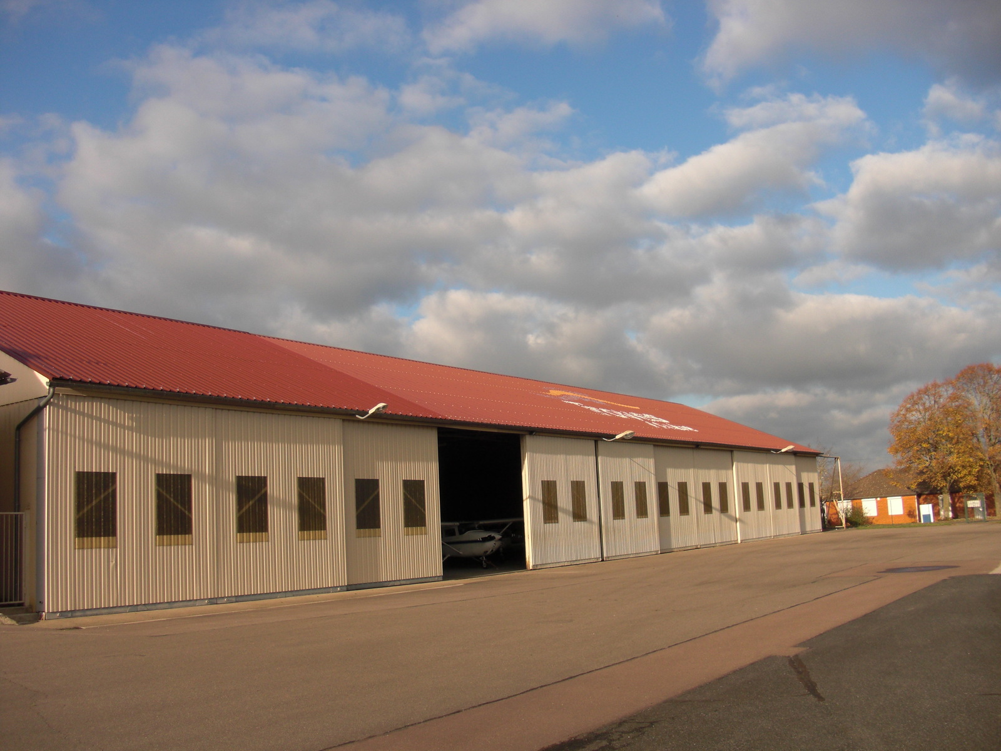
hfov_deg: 51.4
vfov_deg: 39.7
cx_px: 500
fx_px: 1041
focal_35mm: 36
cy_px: 376
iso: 50
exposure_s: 1/1000
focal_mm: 6.3
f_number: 2.8
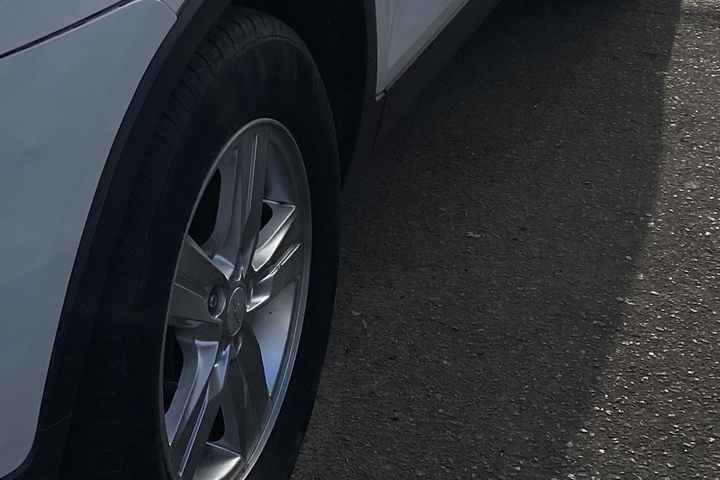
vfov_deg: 15.8
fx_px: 1680
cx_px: -184
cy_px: -34
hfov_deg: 22.0
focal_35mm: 84
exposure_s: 1/3846
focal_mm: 4.25
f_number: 1.8
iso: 32
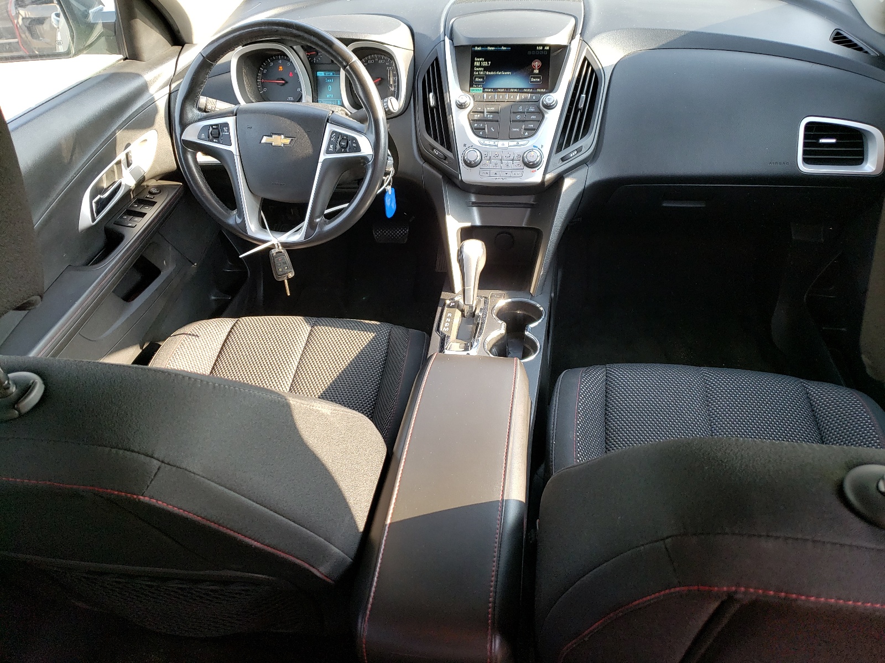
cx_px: 442
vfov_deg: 53.1
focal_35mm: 26
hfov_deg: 67.3
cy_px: 332
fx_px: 665
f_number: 1.5
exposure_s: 1/128
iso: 50
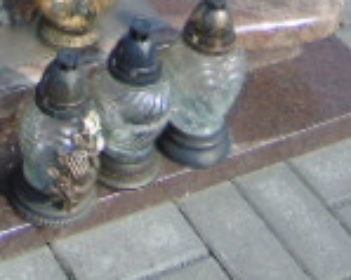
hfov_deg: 17.5
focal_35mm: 105
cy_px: -278
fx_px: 1090
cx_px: -54
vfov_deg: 12.8
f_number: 3
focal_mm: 4.5
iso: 80
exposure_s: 1/1000
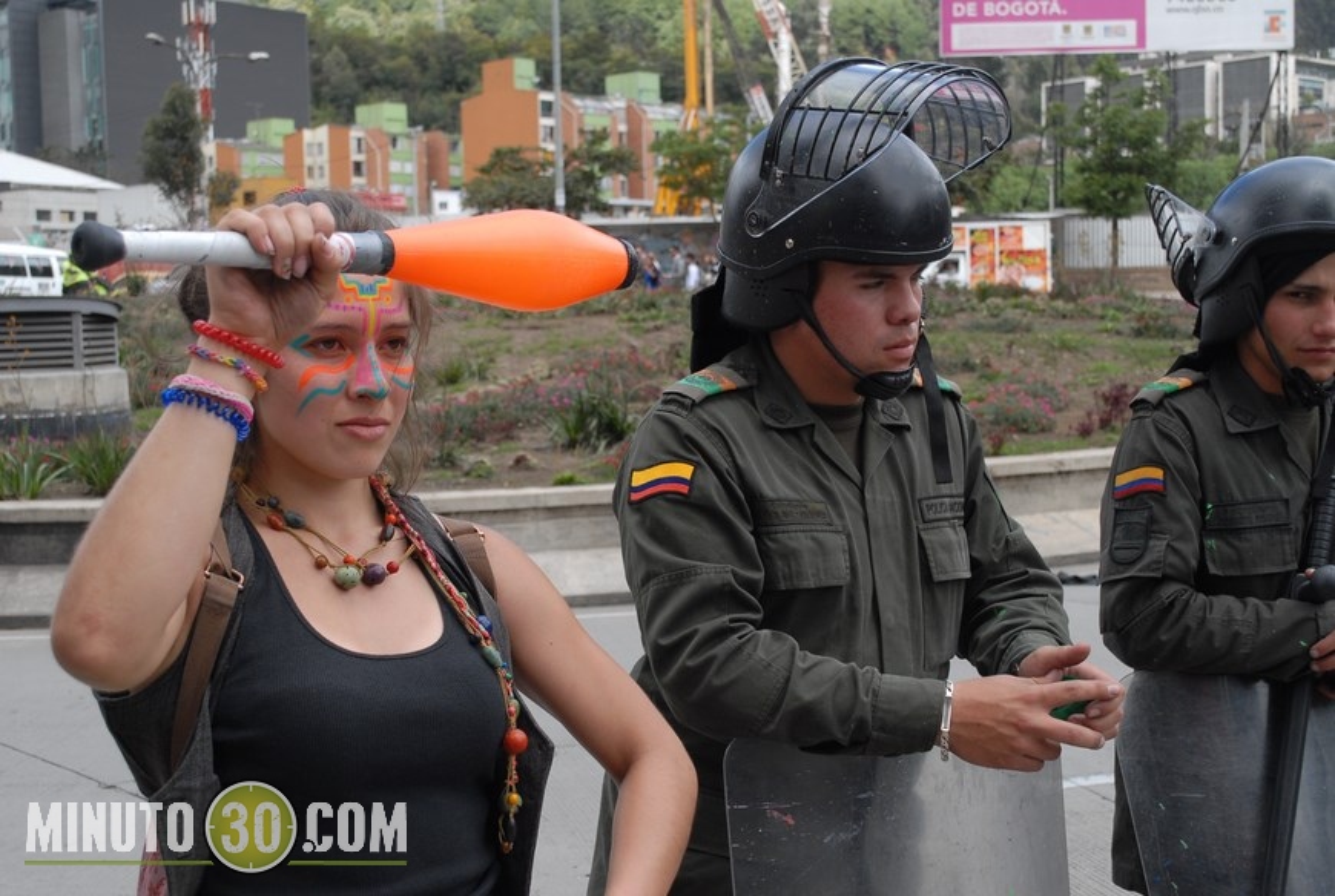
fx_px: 1784
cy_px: 448
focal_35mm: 48
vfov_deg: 28.2
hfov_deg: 41.0
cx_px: 668
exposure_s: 1/400
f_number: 6.3
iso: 360
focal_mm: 32
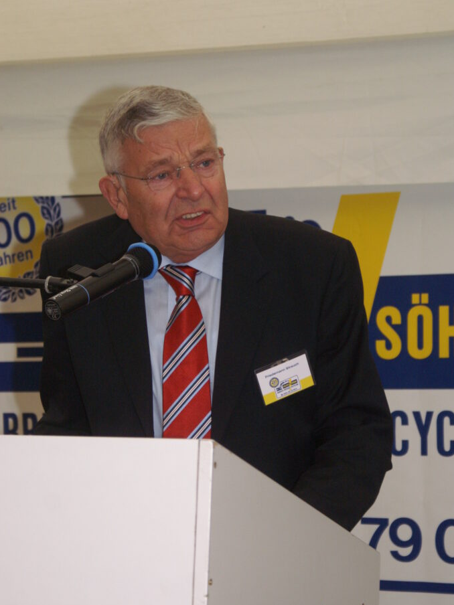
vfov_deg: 20.0
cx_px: 227
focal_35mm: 98
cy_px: 331
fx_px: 1714
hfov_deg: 15.1
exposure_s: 1/125
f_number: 5.6
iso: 800
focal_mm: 60
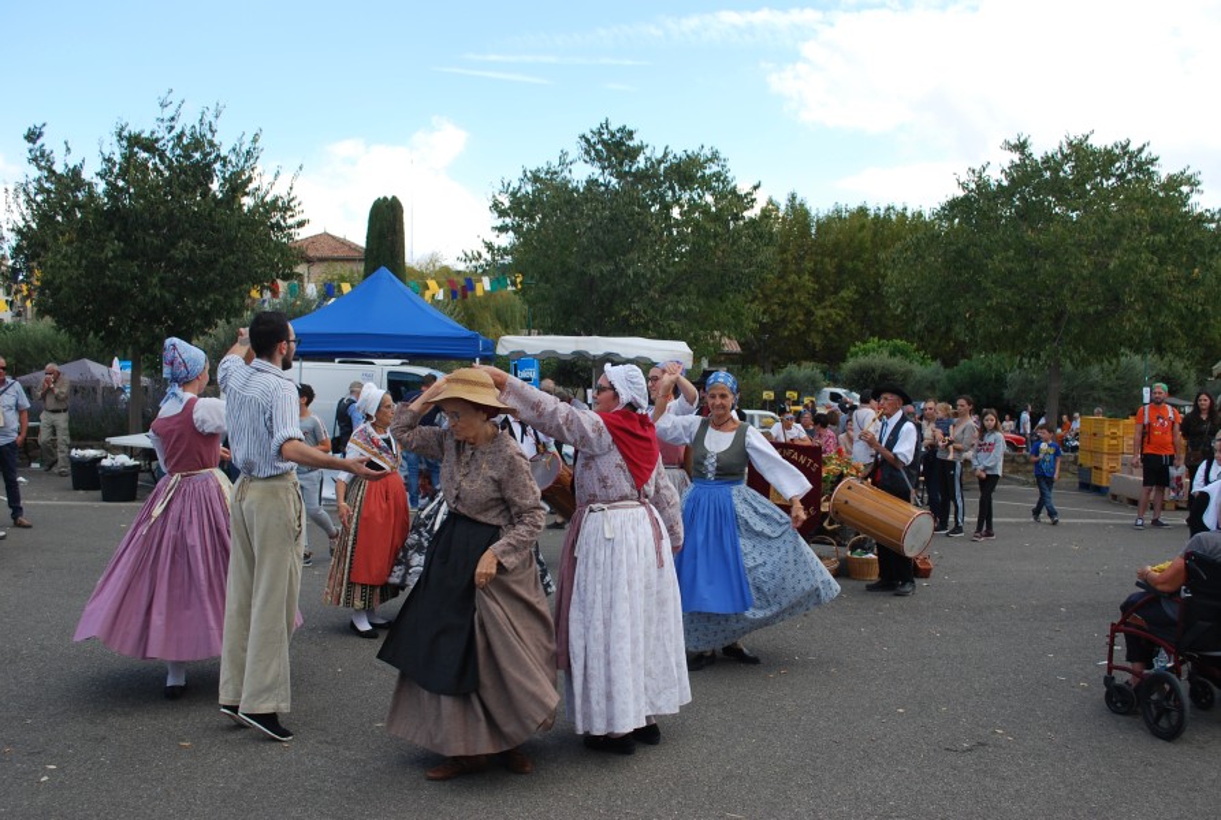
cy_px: 410
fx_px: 1122
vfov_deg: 40.2
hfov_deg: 57.1
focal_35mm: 33
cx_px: 610
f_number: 6.3
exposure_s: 1/160
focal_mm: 22
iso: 100
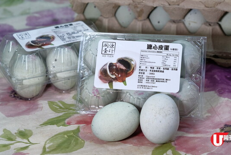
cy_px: 71
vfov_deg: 12.6
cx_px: 109
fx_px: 700
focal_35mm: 109
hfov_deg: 18.7
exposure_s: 1/30
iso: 400
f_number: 5.6
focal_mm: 65.2
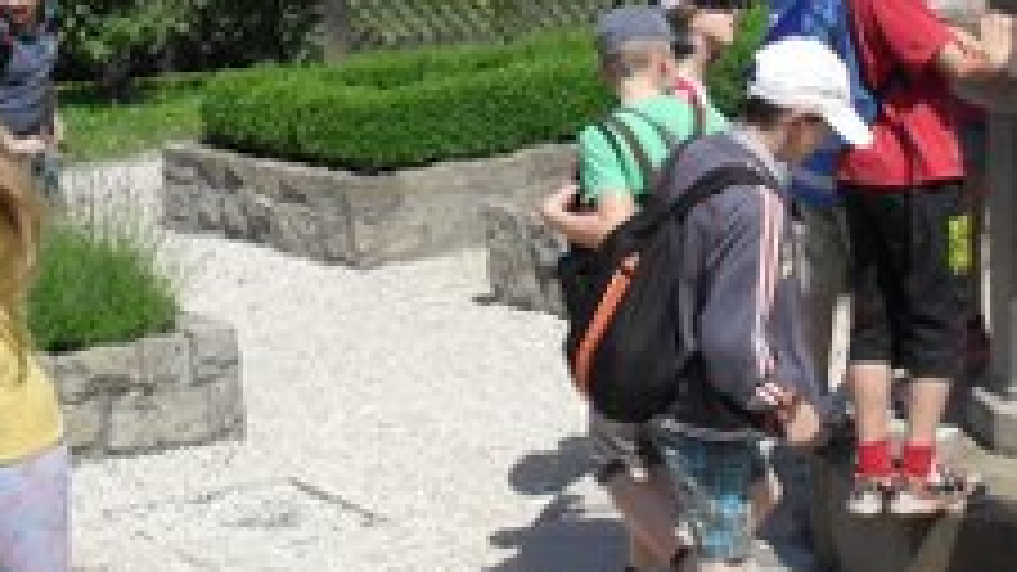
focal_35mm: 81
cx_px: 634
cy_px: -63
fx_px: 2184
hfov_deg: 26.1
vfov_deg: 14.5
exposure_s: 1/250
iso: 100
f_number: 8.4
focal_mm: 6.3
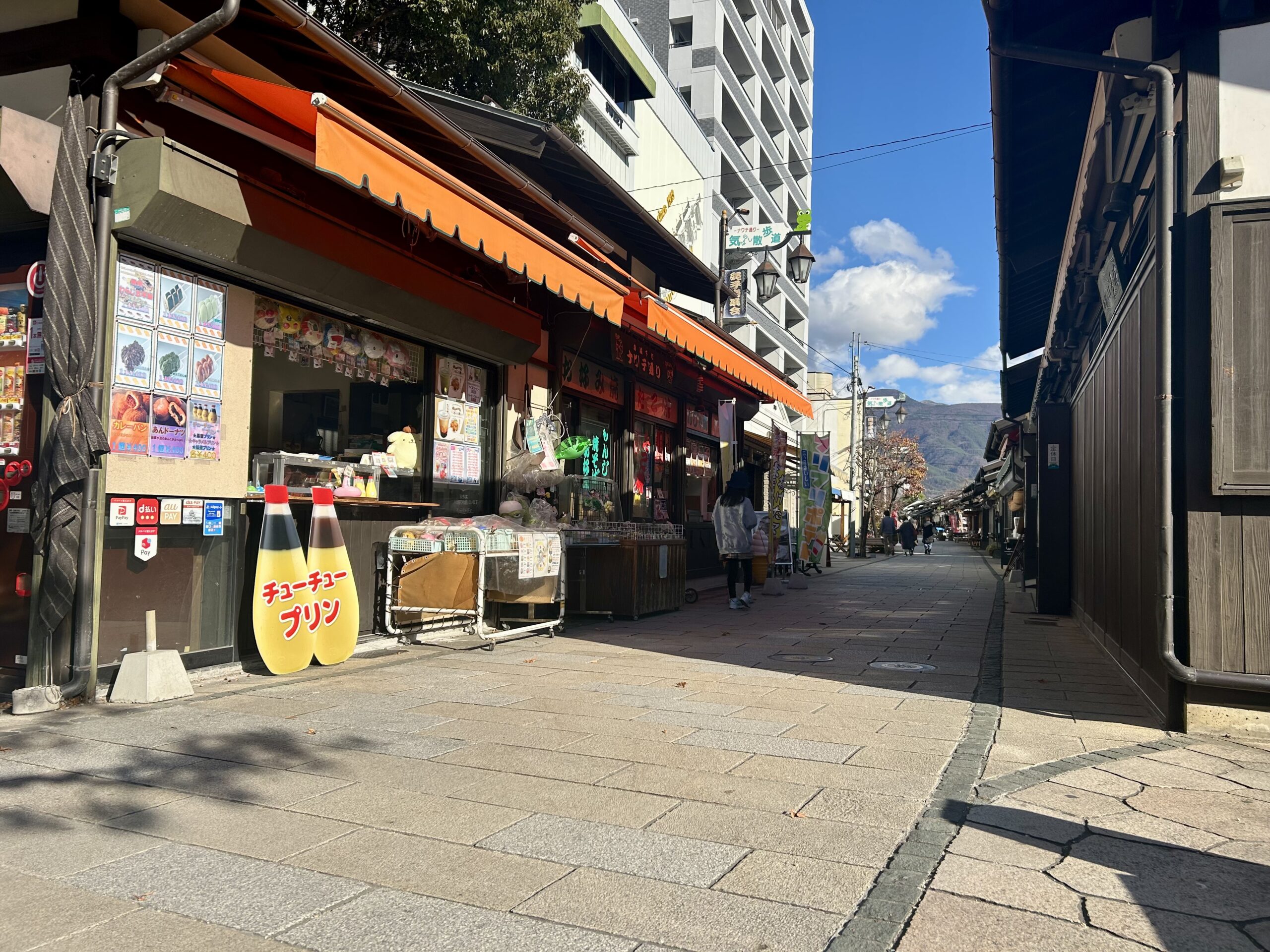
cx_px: 635
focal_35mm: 26
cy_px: 476
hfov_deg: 67.3
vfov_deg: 53.1
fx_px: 954
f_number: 1.5
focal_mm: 5.7
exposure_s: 1/3831
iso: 50
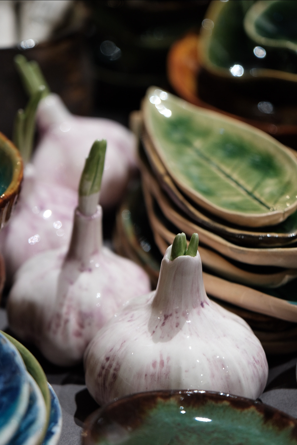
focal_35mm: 120
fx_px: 1485
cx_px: 148
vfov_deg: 17.1
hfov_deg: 11.4
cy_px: 222
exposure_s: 1/30
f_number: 4
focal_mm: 80
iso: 1000
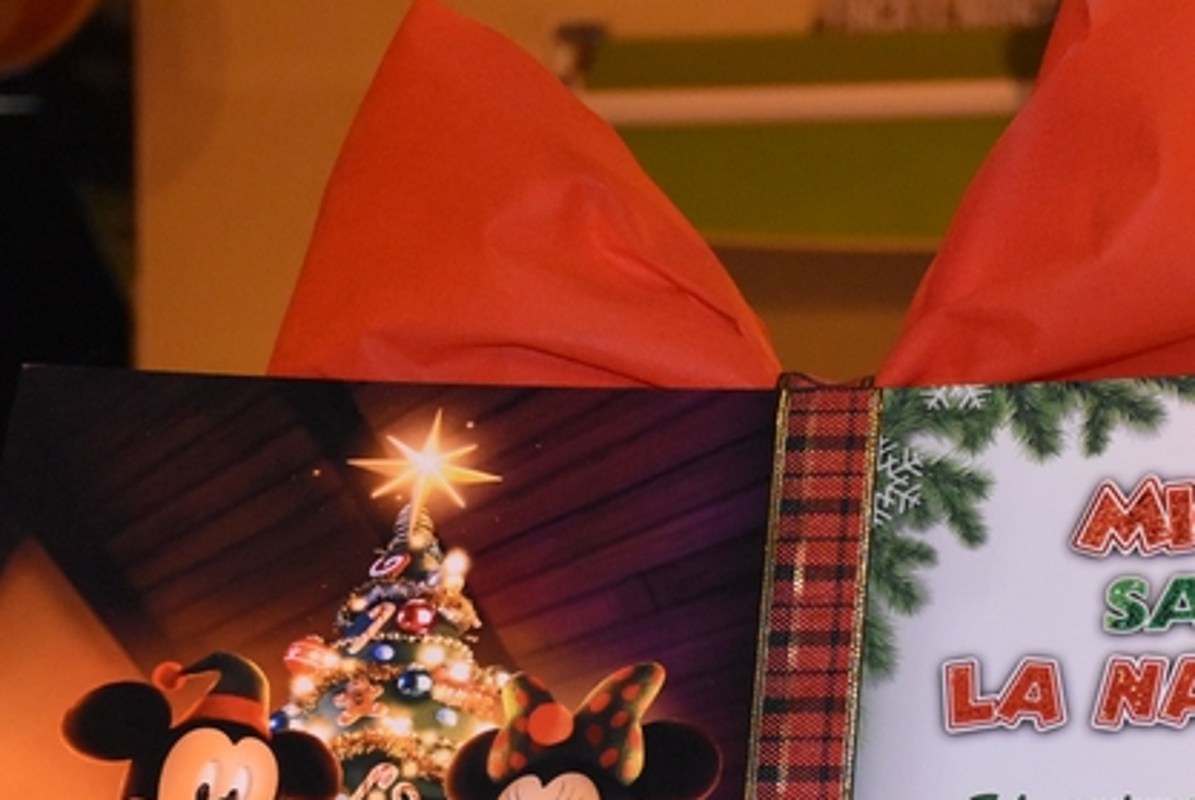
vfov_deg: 12.3
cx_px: 883
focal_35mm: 110
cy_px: 803
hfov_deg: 18.5
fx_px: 3655
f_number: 4.2
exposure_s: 1/60
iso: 4000
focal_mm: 34
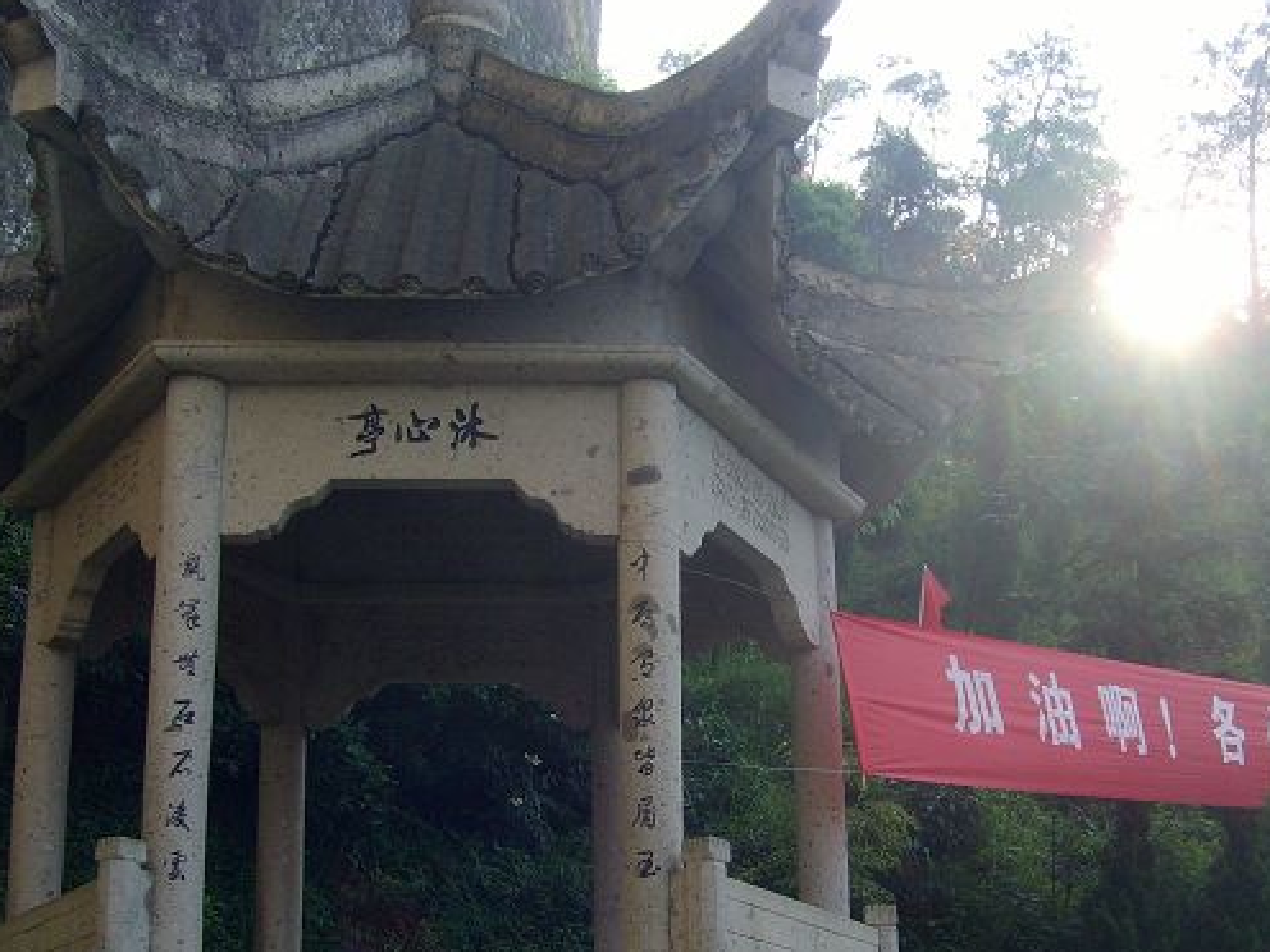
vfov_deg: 26.4
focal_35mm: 55
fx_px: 2018
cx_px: 766
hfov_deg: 34.8
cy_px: 659
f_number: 3.5
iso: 80
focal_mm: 6.6
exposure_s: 1/250
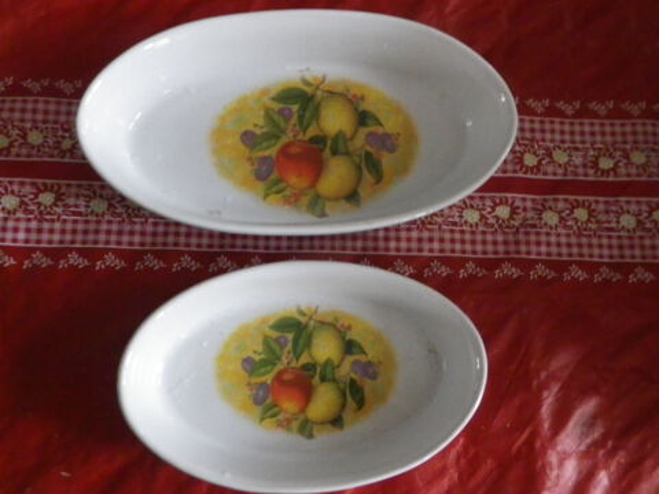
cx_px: 330
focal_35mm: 33
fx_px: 628
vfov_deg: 42.9
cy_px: 247
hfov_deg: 55.4
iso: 800
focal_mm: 6
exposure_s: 1/8
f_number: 3.8
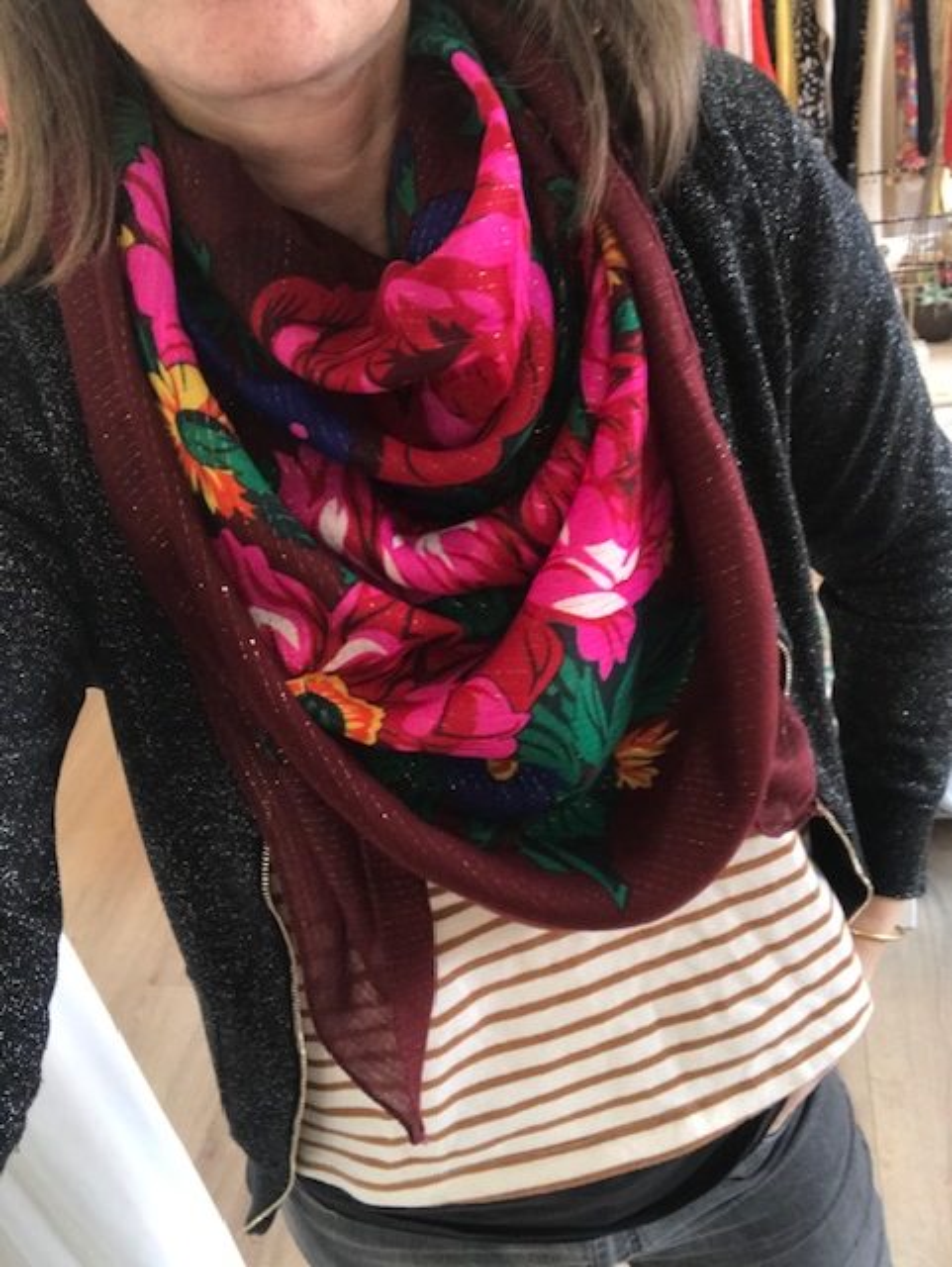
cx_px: 476
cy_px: 634
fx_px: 1172
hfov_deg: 44.2
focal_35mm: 32
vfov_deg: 56.8
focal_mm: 2.87
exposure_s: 1/25
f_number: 2.2
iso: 80
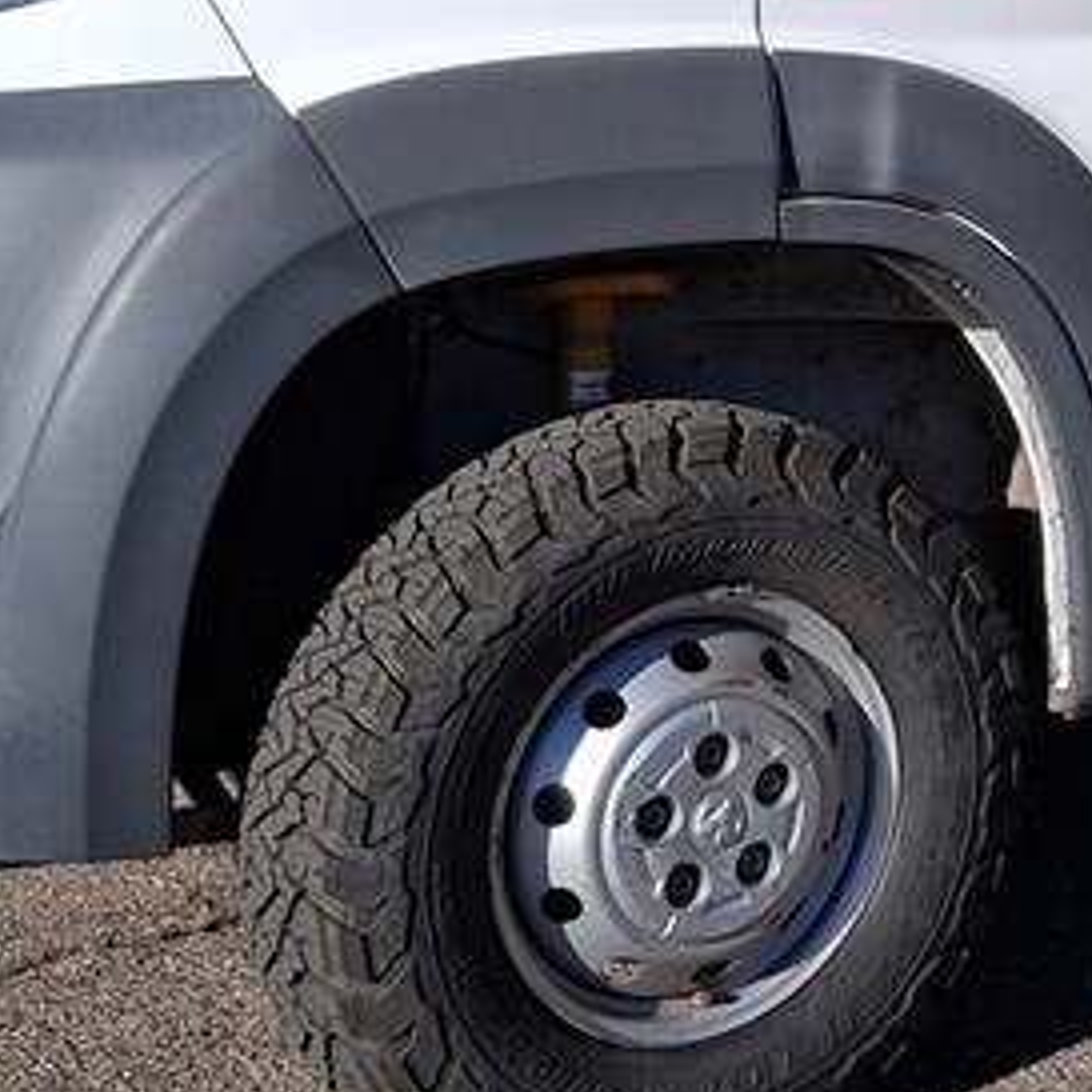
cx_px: 1352
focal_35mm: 81
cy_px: 184
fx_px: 2891
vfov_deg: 21.1
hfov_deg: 19.9
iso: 25
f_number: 1.8
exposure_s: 1/2604
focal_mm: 4.69
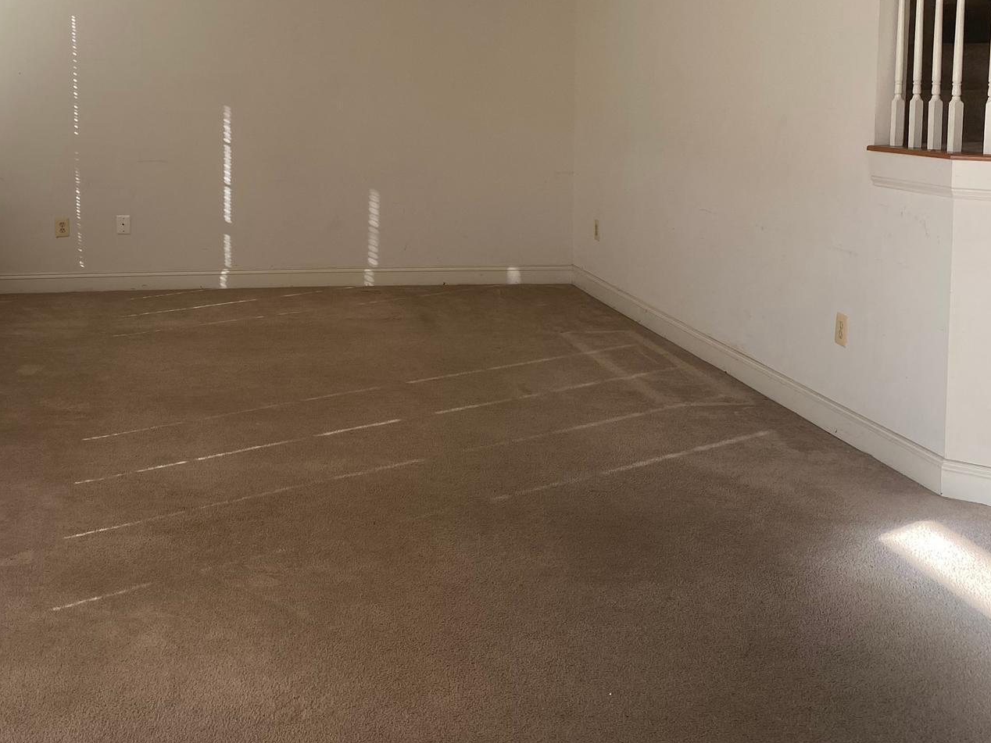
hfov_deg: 43.8
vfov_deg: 33.6
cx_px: 293
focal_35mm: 42
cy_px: 183
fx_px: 1202
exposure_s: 1/121
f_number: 1.8
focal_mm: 4.25
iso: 64
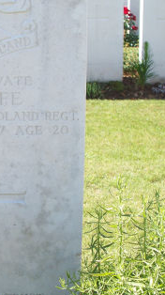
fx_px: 585
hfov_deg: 15.5
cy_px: 129
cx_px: -30
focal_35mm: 75
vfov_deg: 28.2
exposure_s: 1/400
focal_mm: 7.54
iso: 64
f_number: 2.8
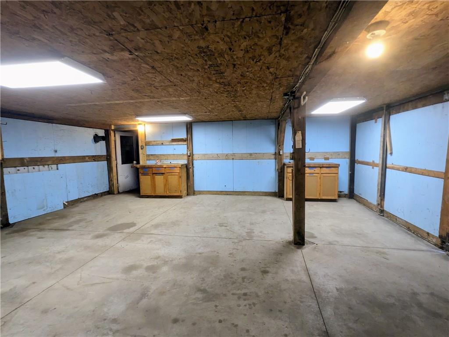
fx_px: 208
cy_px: 168
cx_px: 224
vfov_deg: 78.1
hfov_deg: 94.5
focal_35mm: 16
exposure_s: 1/40.2
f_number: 2.2
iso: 160
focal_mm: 2.22
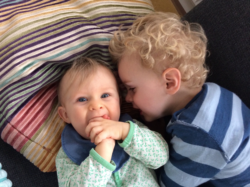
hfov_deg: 61.7
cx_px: 125
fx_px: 209
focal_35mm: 29
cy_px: 94
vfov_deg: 48.2
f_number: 2.2
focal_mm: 4.15
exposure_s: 1/33
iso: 80
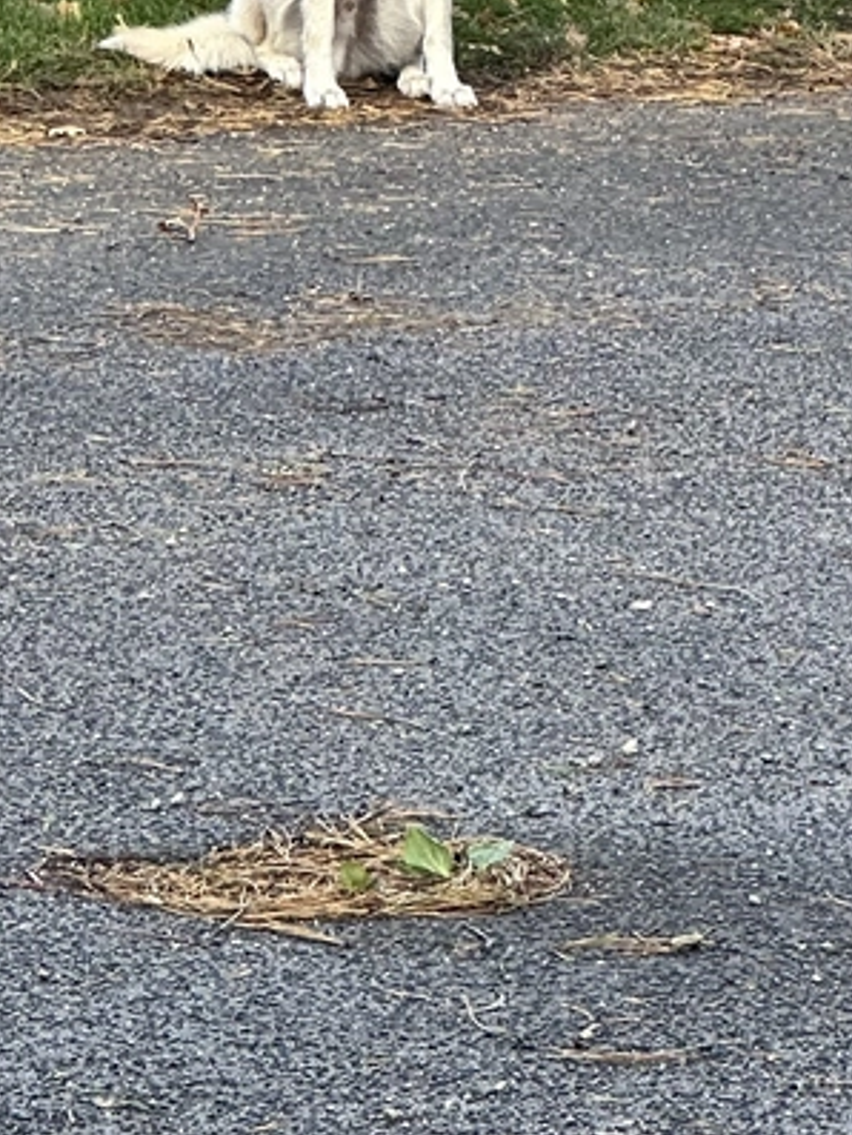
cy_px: 129
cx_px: 831
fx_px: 9545
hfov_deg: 5.1
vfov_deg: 6.8
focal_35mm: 291
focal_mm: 9
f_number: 2.8
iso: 32
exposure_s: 1/243
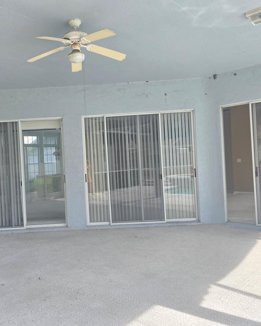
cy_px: 163
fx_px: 290
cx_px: 84
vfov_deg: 58.8
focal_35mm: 30
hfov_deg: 47.6
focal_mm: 6.3
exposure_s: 1/180
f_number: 1.7
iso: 32
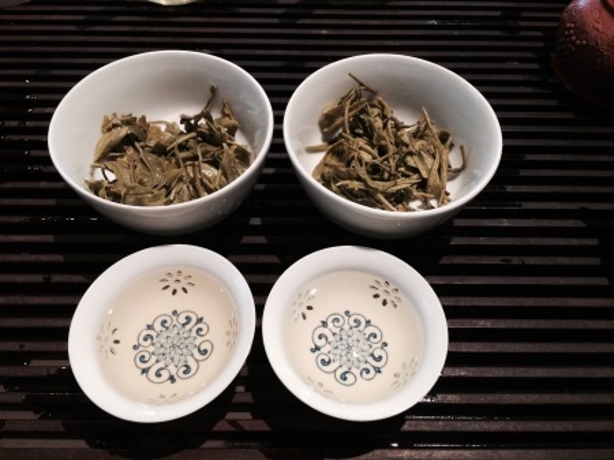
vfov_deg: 48.2
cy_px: 230
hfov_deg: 61.7
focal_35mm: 29
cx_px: 307
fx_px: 514
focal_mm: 4.15
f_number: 2.2
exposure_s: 1/30
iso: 320
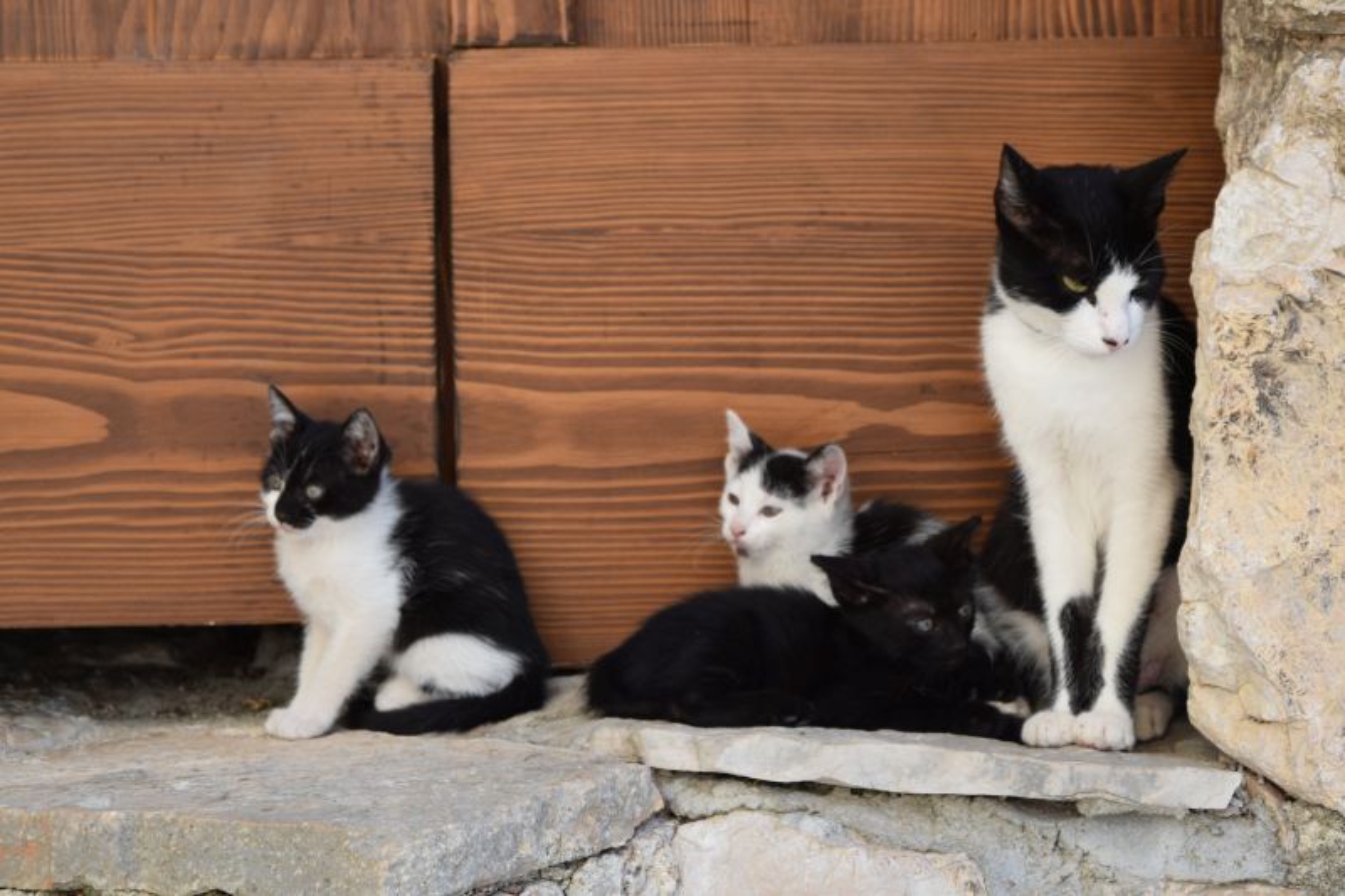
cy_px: 448
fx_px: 4482
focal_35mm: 120
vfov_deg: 11.4
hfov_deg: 17.1
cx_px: 672
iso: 400
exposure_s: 1/250
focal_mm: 80
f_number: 8
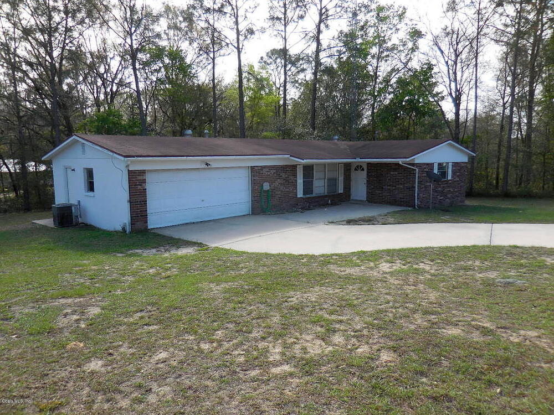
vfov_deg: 54.9
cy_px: 208
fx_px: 400
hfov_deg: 69.4
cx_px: 277
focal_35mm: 25
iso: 125
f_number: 3.3
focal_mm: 4.5
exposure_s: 1/800
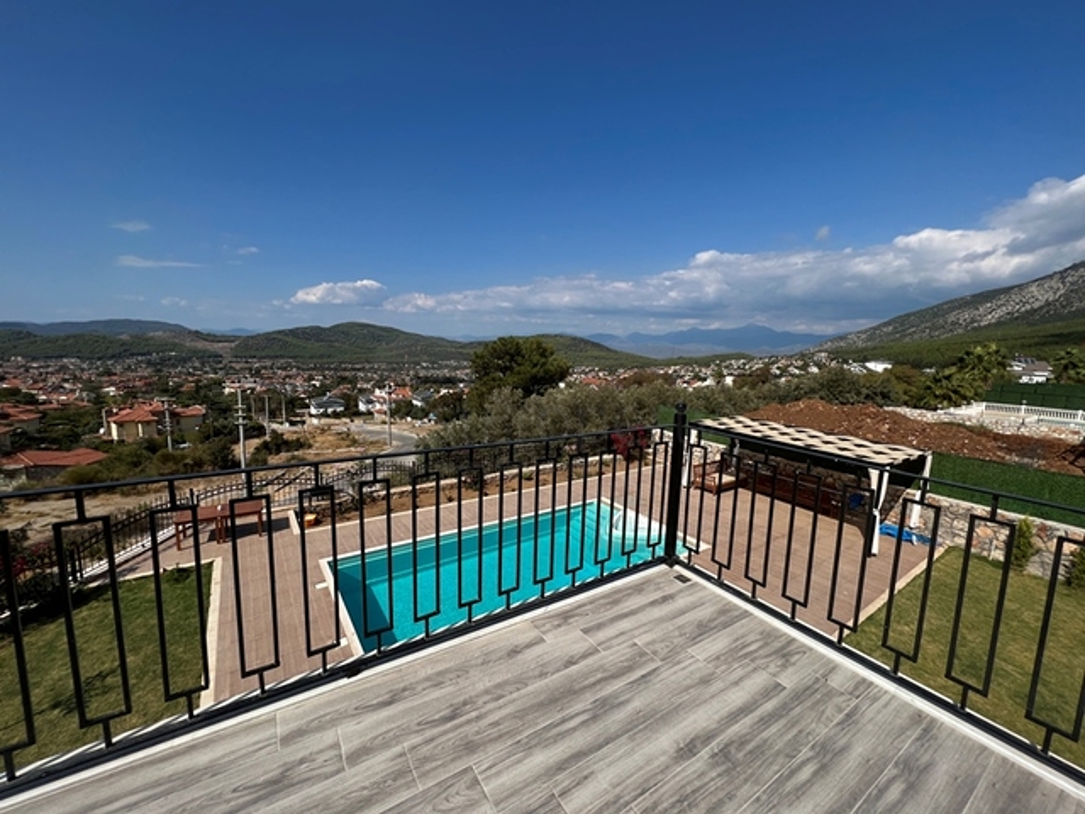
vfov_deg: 89.9
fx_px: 407
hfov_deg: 106.2
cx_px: 542
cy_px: 407
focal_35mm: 13
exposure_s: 1/3774
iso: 32
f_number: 1.8
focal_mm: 1.57
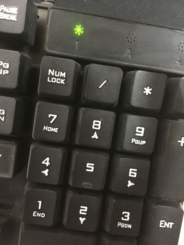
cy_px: 122
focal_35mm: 29
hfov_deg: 48.2
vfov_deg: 61.7
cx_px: 92
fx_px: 206
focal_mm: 4.15
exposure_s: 1/17
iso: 800
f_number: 2.2
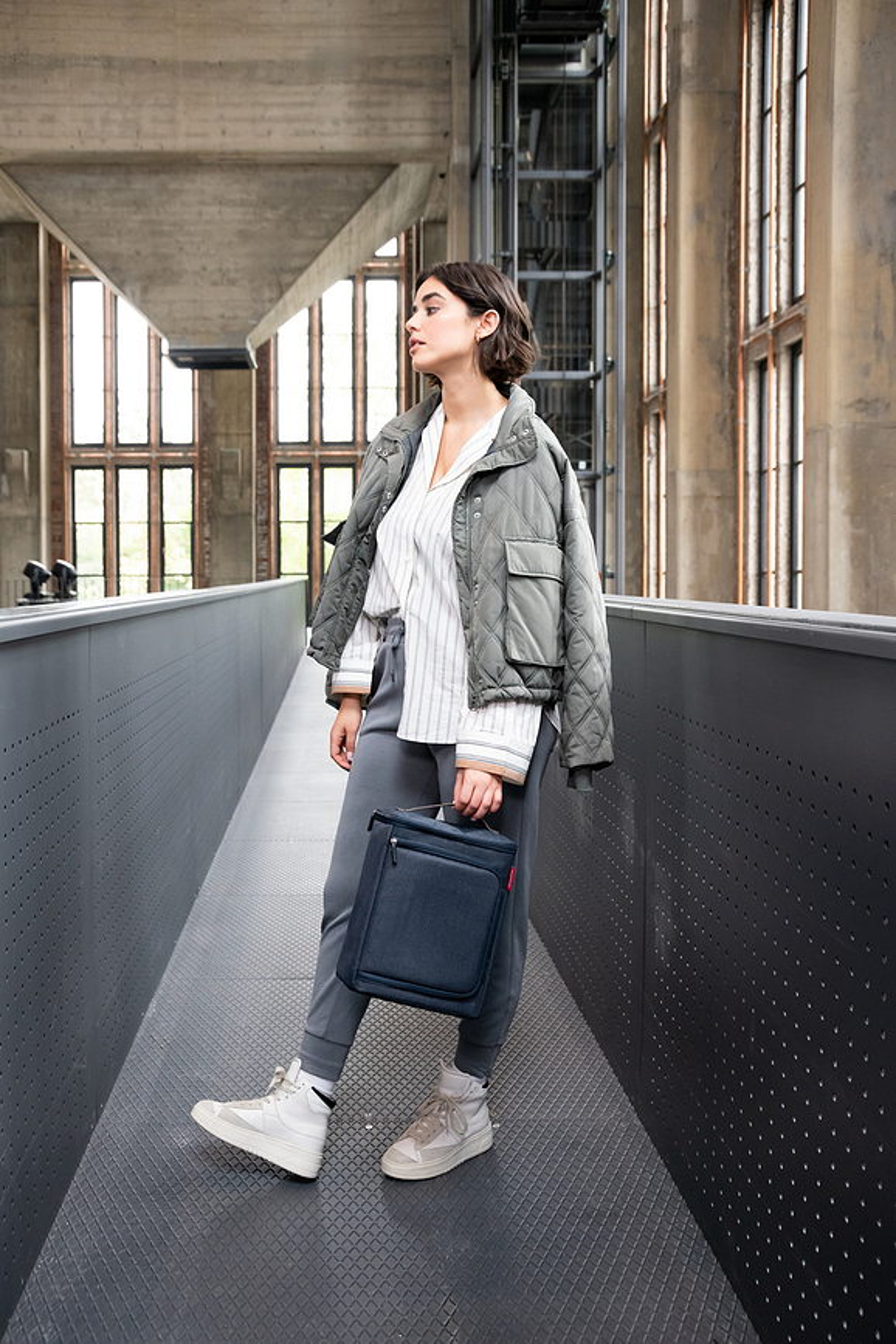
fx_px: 1195
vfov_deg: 58.7
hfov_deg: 41.1
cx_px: 448
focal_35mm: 32
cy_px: 672
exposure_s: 1/250
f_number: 5
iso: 1600
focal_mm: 32
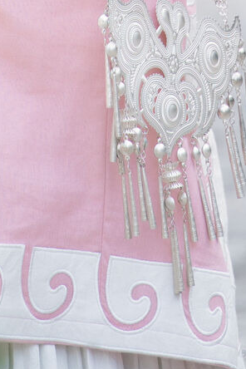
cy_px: -376
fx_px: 7482
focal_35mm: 730
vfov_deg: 2.8
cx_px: 163
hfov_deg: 1.9
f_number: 2.8
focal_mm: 180
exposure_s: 1/160
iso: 200
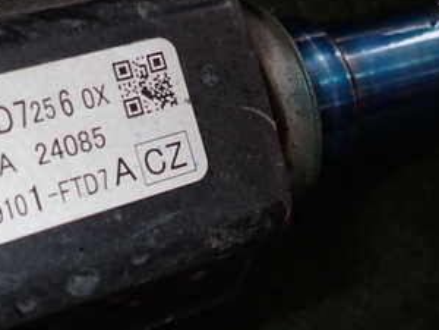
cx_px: 101
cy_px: 155
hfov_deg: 37.1
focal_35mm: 50
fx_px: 634
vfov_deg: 29.1
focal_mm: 4.5
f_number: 5.6
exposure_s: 1/30
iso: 200
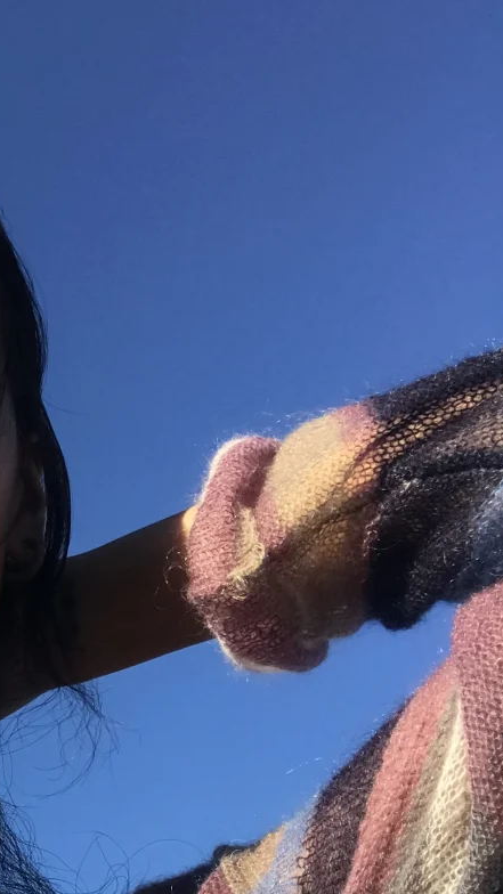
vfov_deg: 31.6
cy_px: 765
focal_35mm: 64
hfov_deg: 17.9
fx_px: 1518
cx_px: -106
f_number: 2.2
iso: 25
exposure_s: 1/924
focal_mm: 2.87
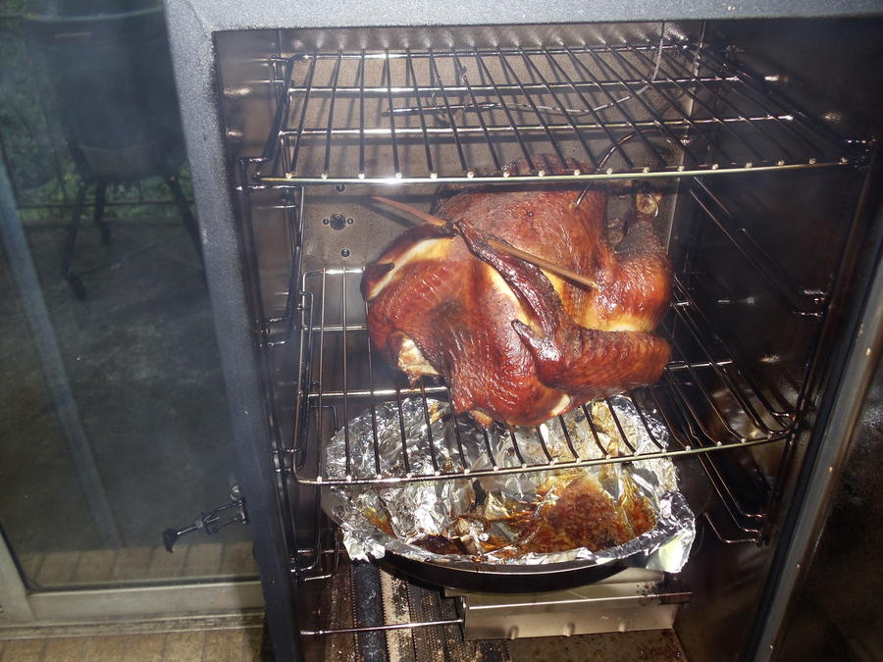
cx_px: 442
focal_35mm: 44
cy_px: 331
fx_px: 1122
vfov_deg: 32.9
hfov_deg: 42.9
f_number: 3.5
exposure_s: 1/30
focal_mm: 6
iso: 100
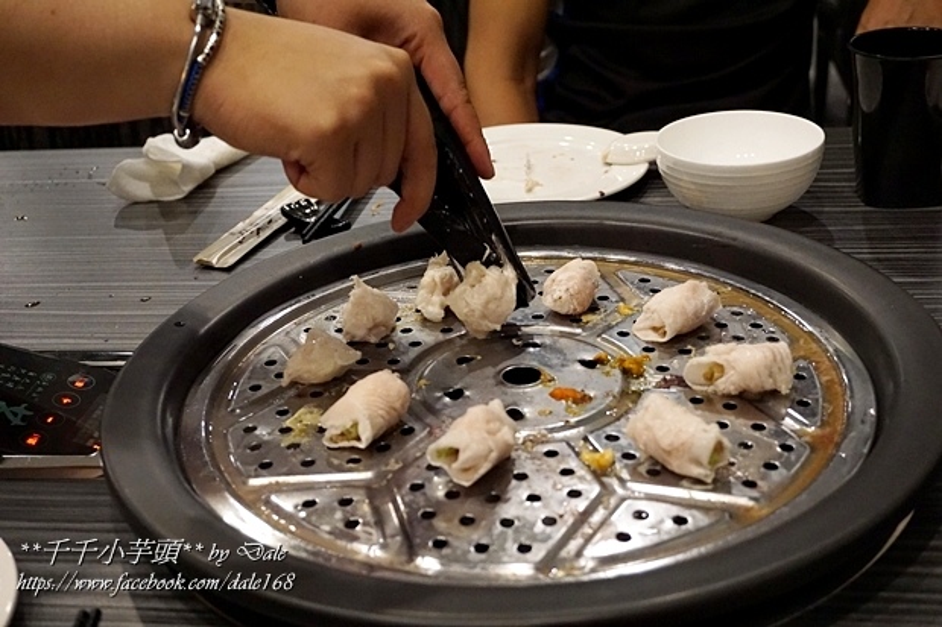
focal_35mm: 45
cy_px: 314
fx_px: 1177
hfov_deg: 43.6
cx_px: 471
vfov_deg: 29.8
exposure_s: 1/125
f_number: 5
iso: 3200
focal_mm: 30
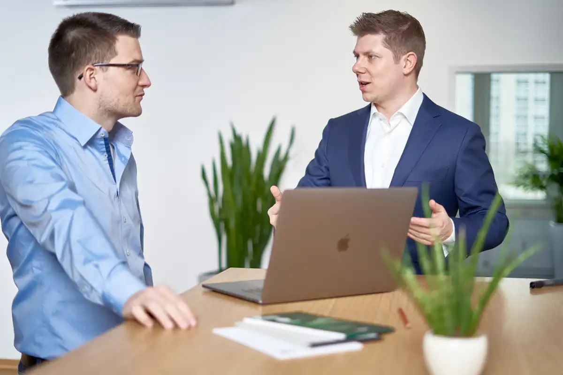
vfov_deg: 27.0
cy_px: 188
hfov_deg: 39.6
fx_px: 782
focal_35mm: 50
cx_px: 282
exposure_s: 1/125
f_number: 1.8
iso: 100
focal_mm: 50
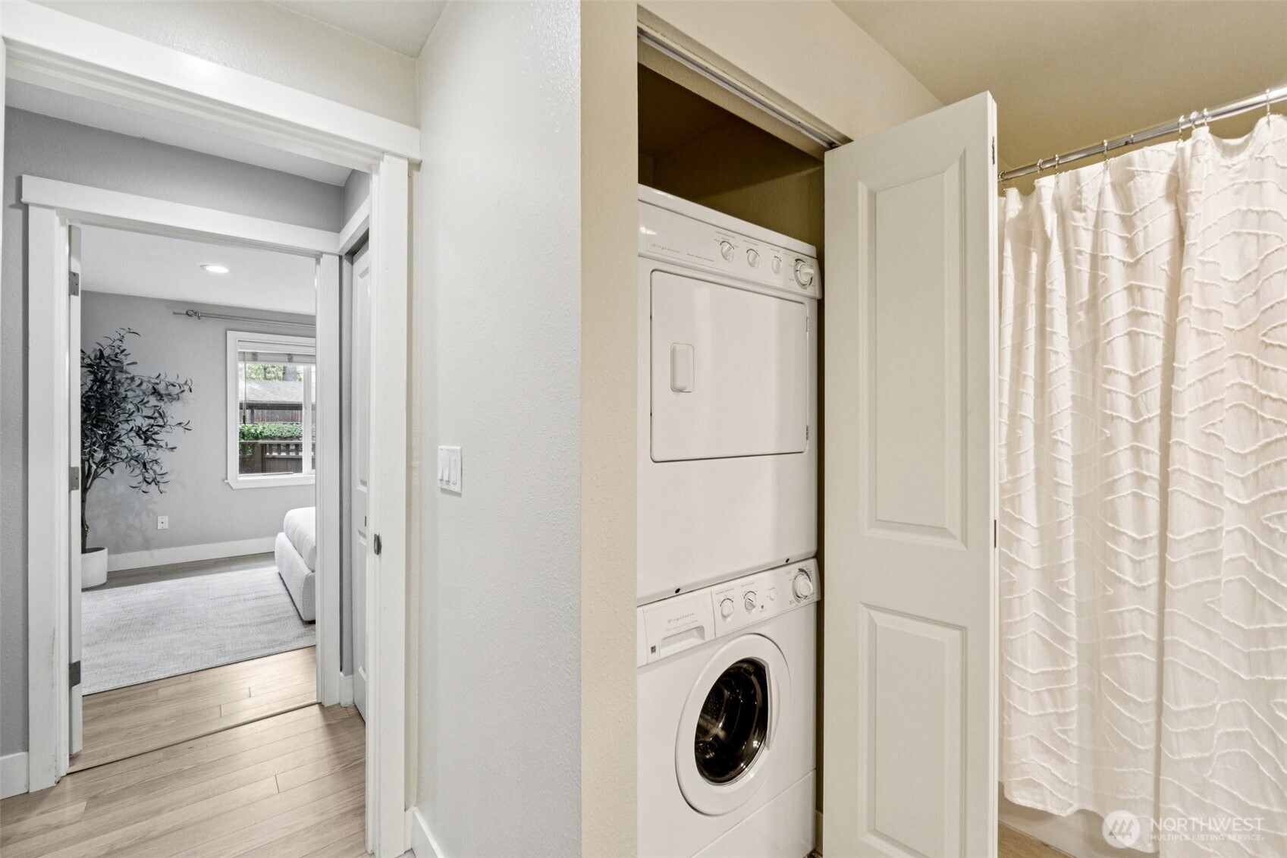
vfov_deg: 77.3
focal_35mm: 15
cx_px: 644
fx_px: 536
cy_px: 429
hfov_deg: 100.4
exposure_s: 1/6
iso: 200
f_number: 9
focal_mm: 10
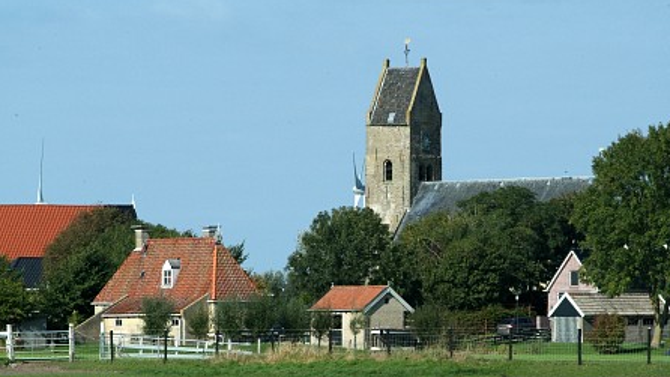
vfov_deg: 5.7
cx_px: 335
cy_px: 196
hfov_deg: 10.0
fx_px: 3820
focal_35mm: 215
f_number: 13
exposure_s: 1/500
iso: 400
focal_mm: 135
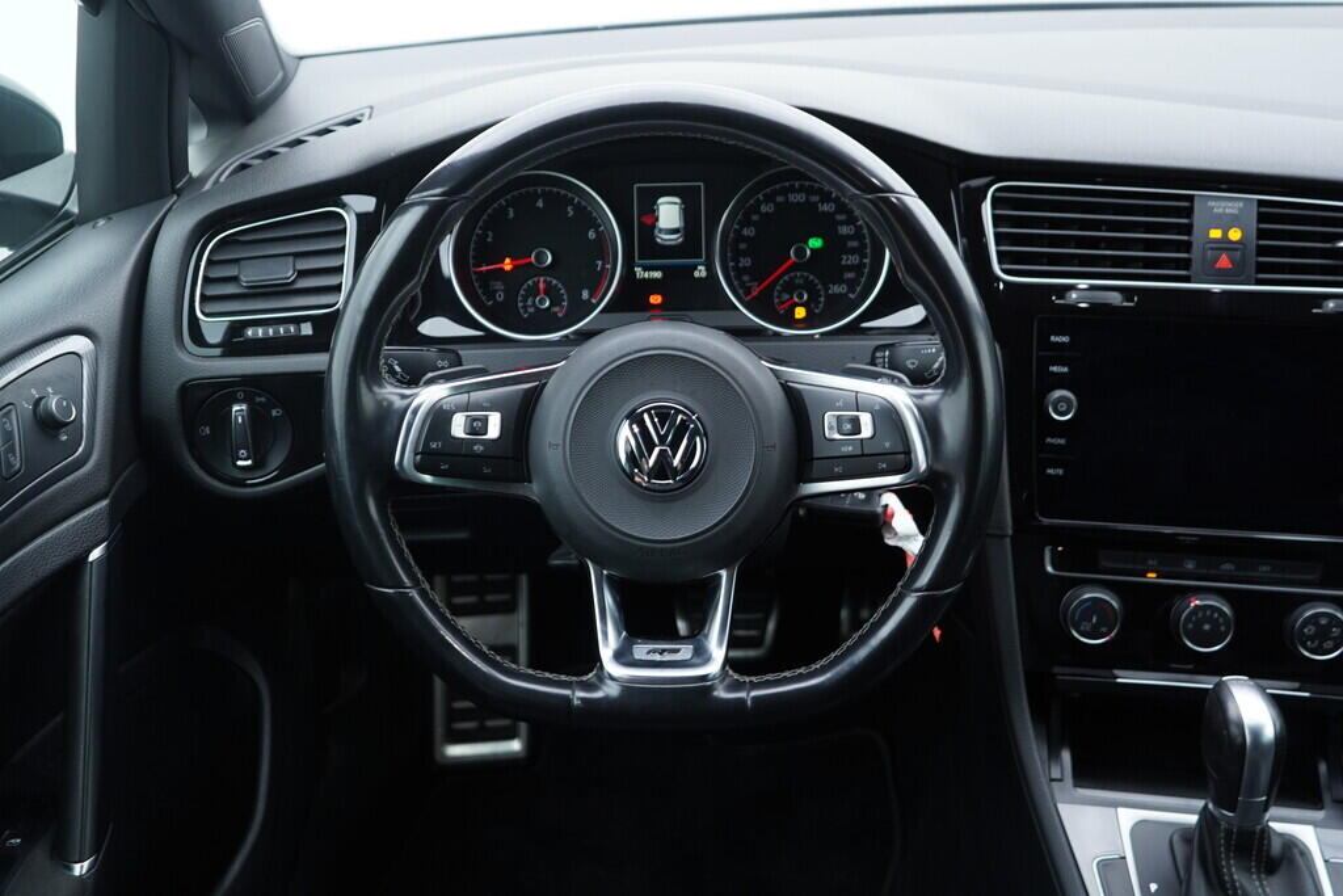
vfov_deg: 36.9
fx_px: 1343
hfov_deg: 53.1
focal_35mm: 36
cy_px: 448
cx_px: 672
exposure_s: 1/40
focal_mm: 24
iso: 250
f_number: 2.8
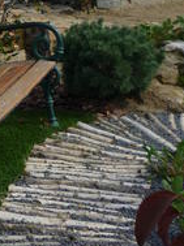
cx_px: -99
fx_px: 796
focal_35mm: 112
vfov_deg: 17.0
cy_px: -27
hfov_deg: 12.5
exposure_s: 1/200
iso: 80
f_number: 8
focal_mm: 5.5
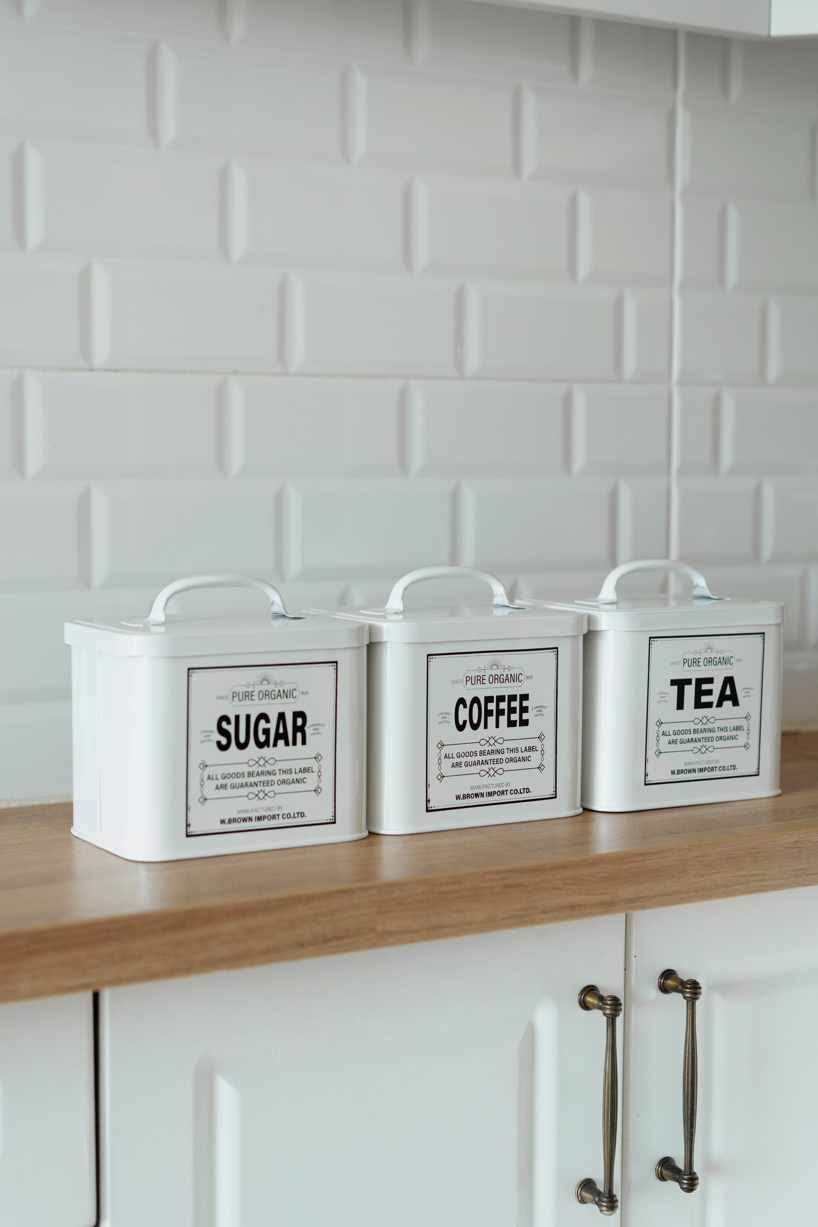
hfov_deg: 24.6
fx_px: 1875
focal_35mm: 55
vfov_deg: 36.2
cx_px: 409
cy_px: 614
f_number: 2.8
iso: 800
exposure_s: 1/125
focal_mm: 55
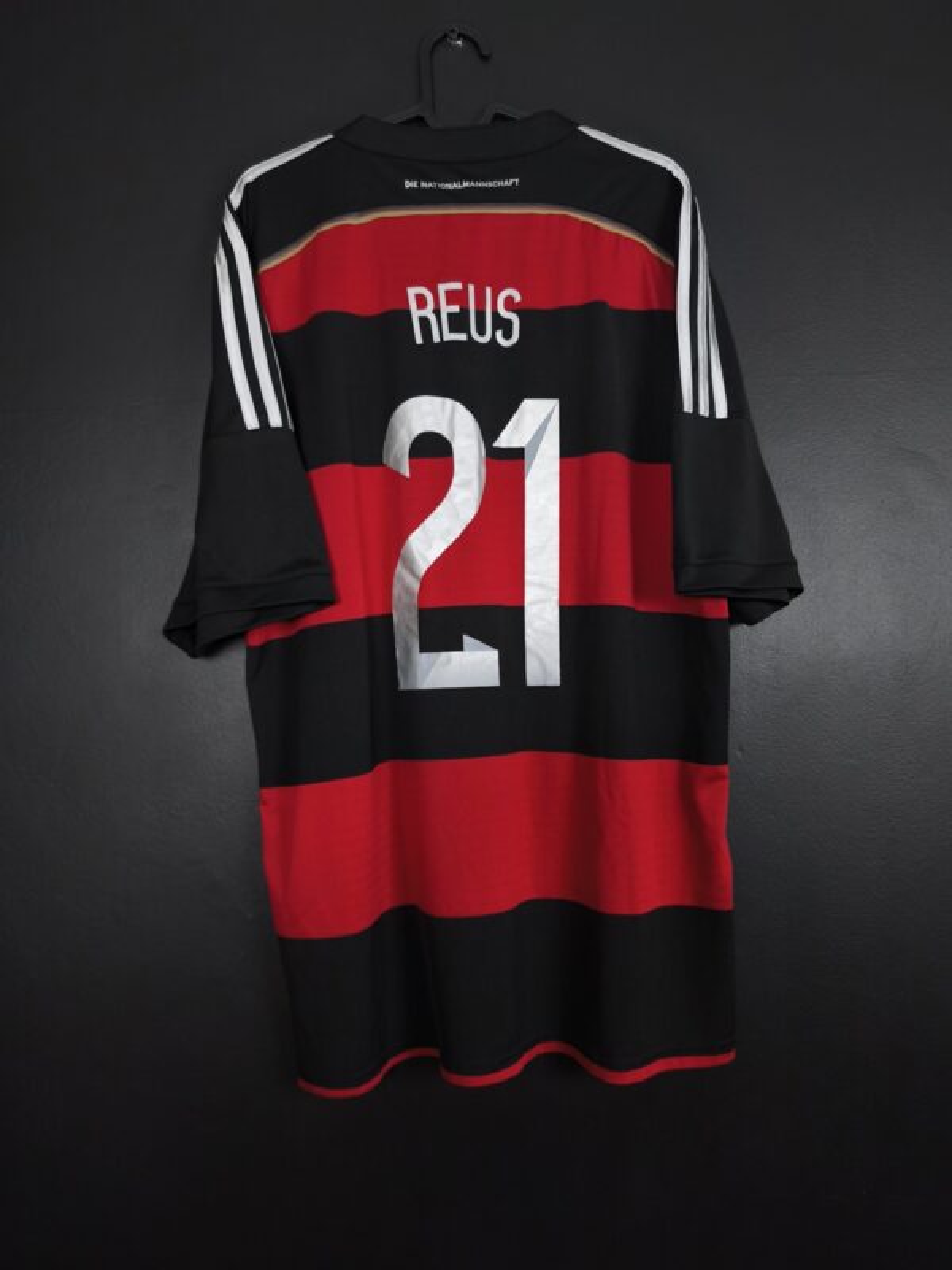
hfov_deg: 58.9
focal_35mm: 23
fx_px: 843
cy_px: 635
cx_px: 476
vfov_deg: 73.9
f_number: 1.6
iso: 500
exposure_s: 1/125
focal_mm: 6.57
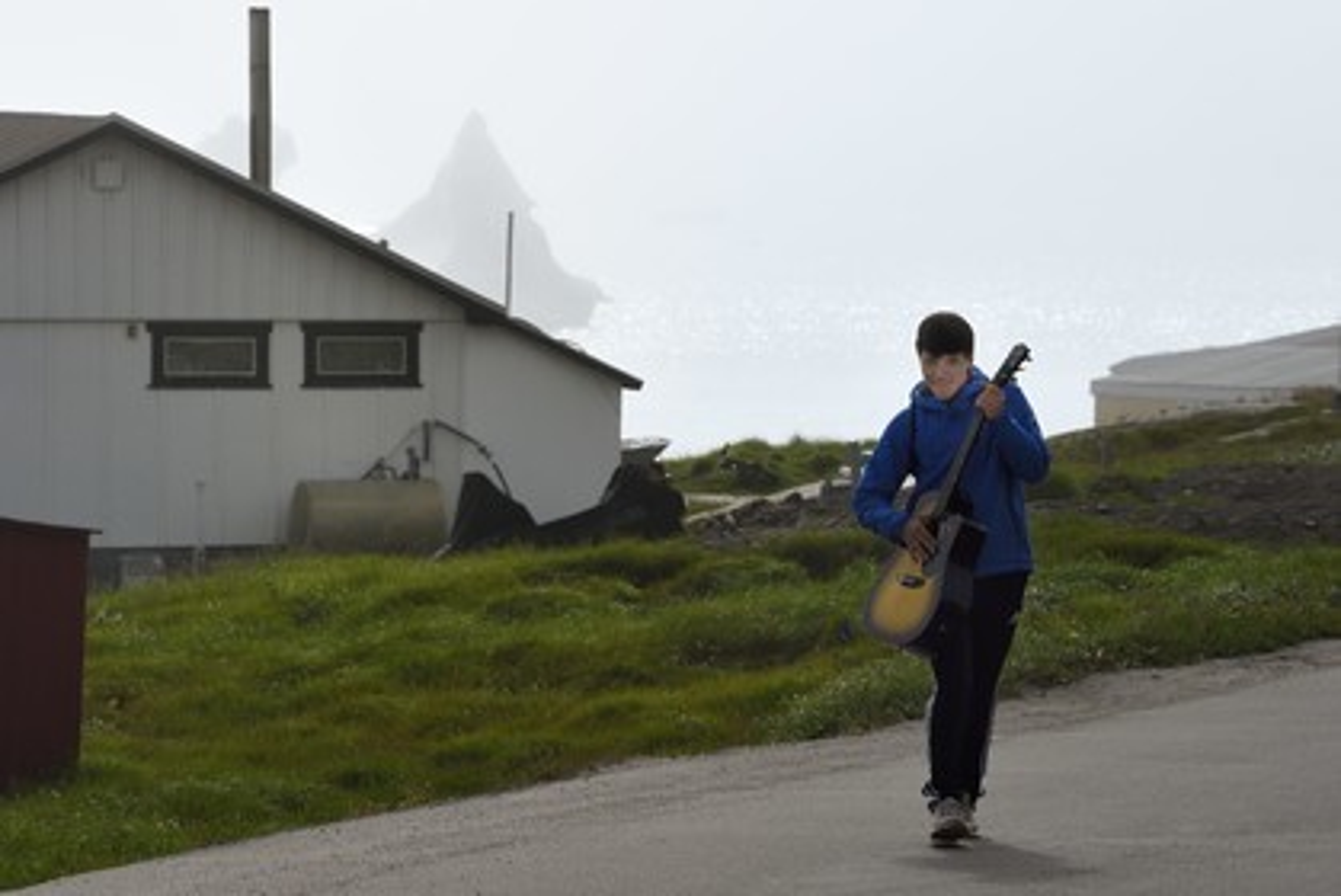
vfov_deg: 7.2
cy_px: 448
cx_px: 670
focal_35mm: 190
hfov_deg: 10.8
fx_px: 7082
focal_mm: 190
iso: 200
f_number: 13
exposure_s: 1/320
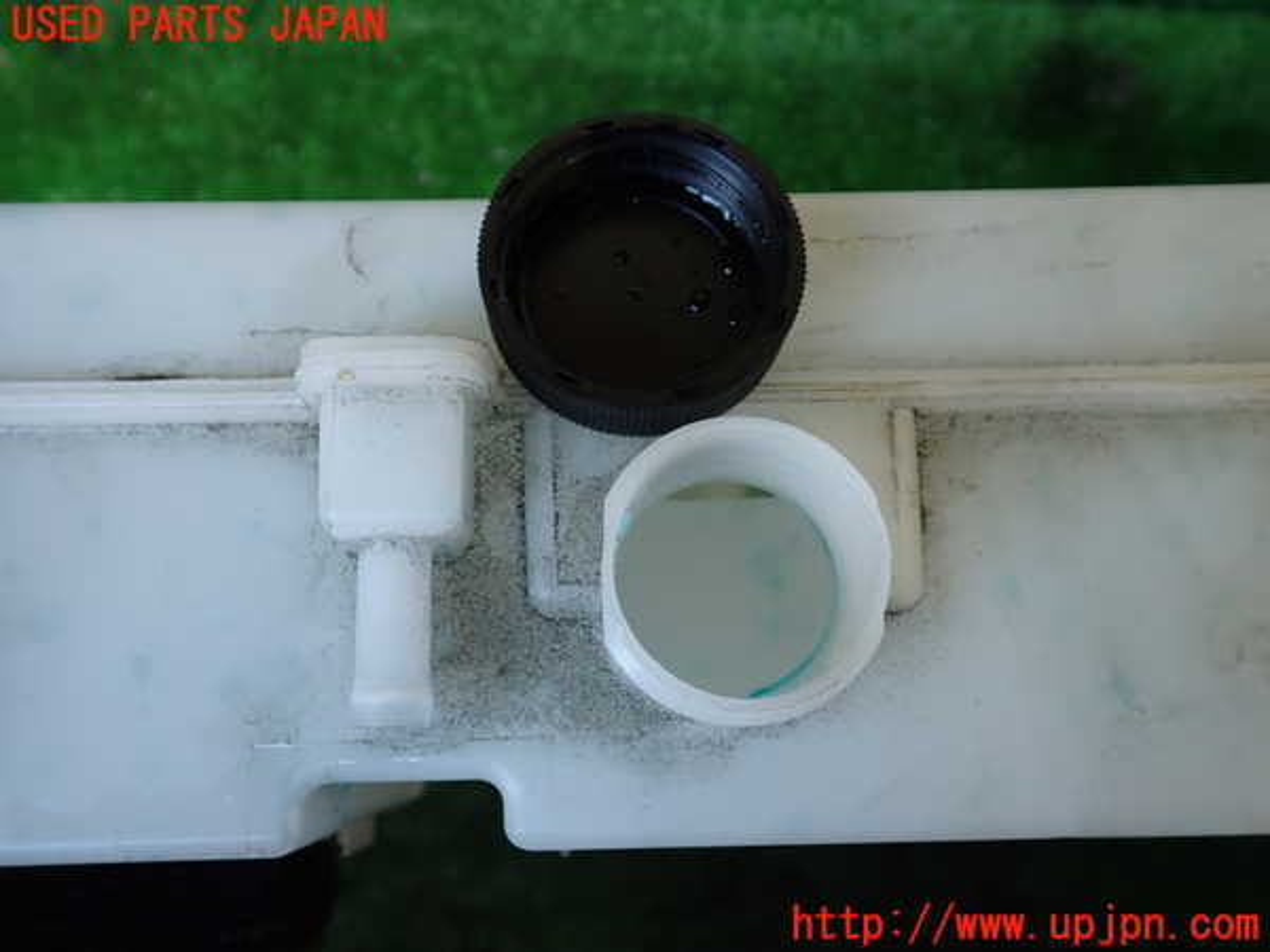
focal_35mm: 30
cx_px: 635
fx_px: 1101
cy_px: 476
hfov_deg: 60.0
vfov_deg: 46.8
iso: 125
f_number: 2.3
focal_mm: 5.4
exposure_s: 1/60
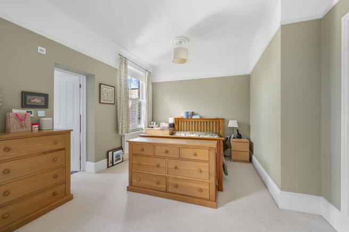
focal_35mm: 14
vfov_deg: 81.1
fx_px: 136
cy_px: 116
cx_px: 174
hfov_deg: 104.3
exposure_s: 1.6
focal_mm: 14
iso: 200
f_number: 16
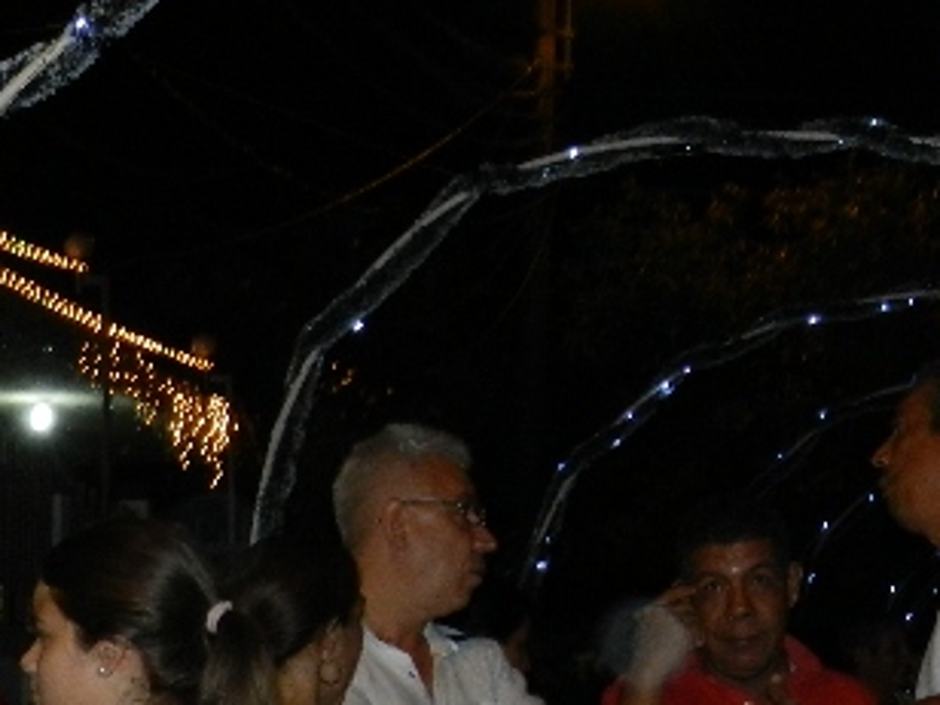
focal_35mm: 208
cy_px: 394
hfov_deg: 9.4
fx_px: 5648
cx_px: 964
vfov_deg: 7.1
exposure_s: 1/30
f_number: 4.6
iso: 800
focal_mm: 17.7
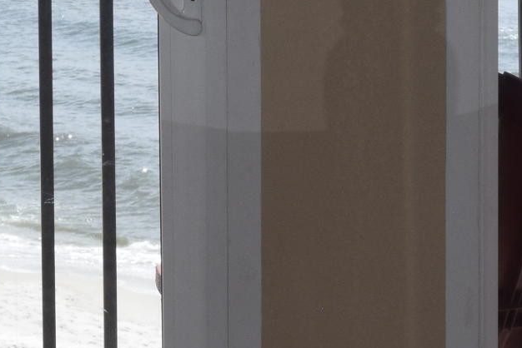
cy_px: 13
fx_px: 3960
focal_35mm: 273
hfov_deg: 7.5
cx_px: 508
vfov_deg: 5.0
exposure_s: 1/200
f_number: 14
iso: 400
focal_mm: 38
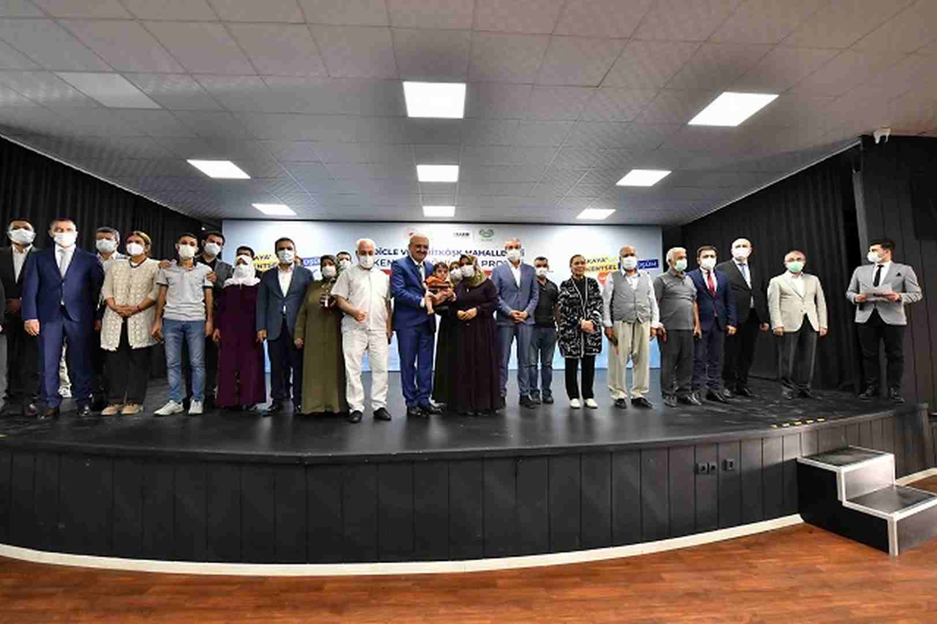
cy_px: 312
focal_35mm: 15
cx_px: 468
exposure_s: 1/160
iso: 2500
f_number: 4.5
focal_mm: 15
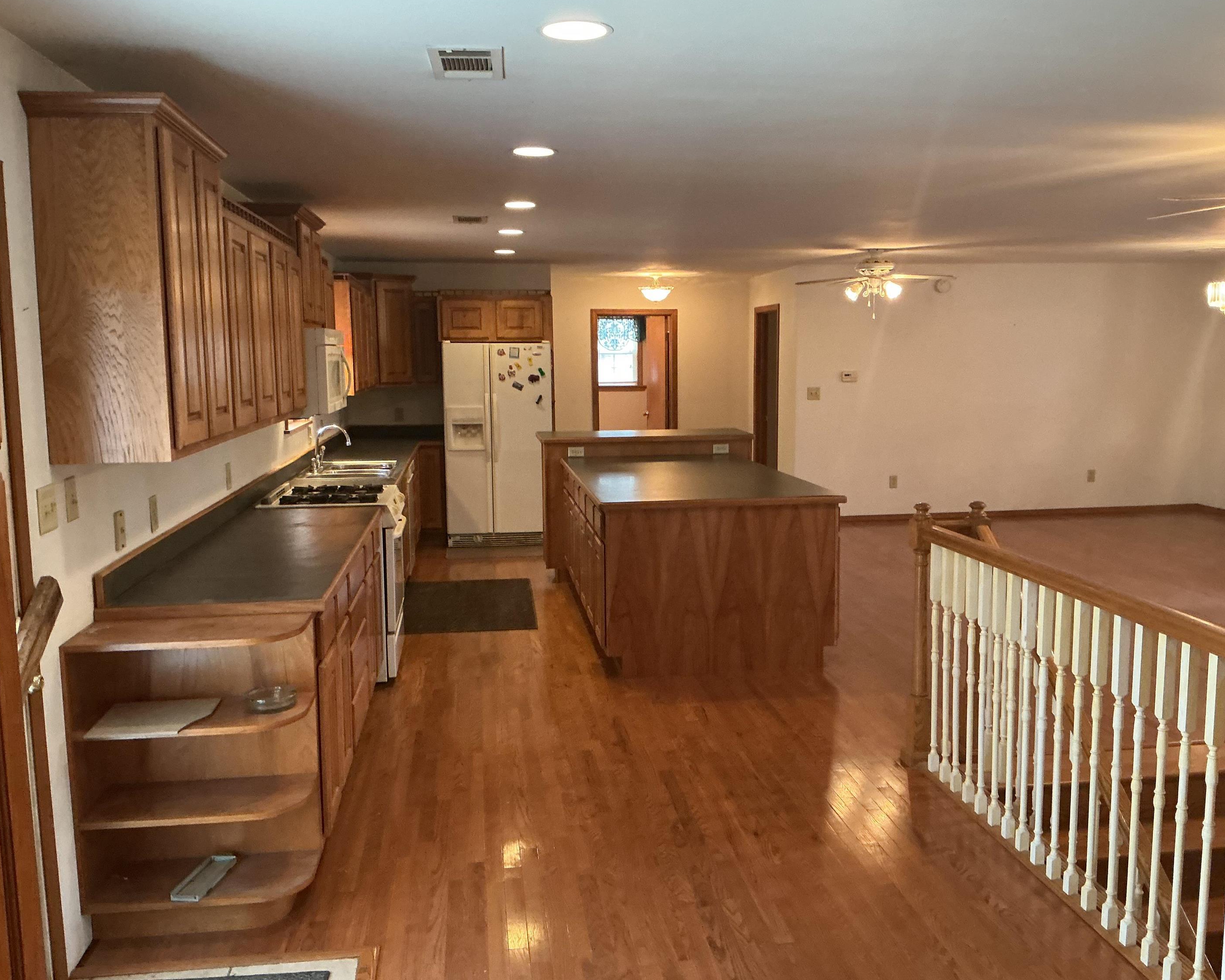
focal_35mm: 31
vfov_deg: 47.1
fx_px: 1124
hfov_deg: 57.1
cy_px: 497
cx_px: 646
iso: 250
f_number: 1.8
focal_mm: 3
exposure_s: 1/60
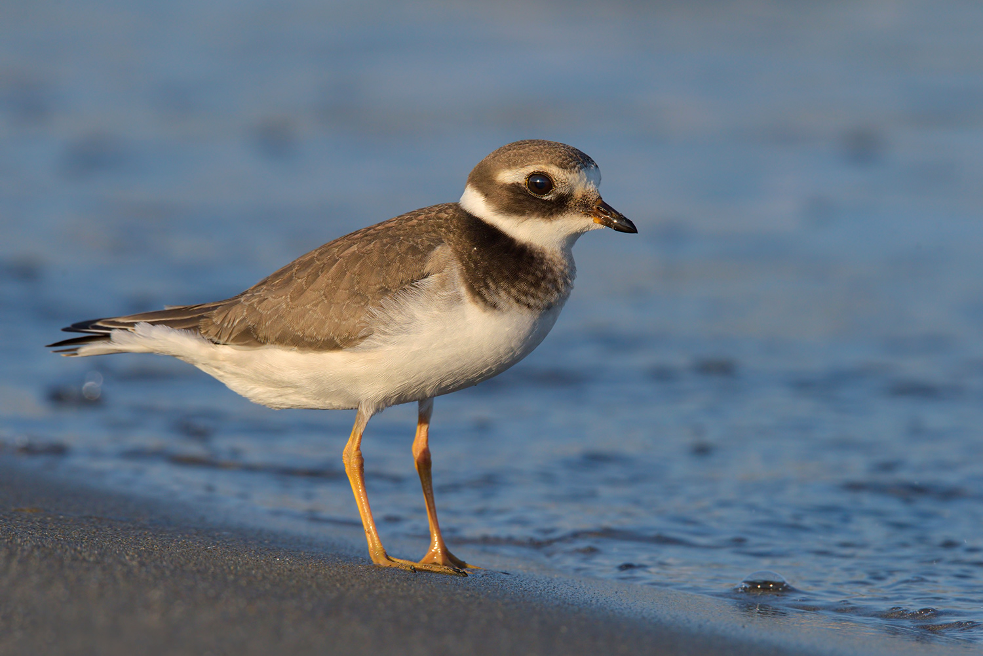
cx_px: 492
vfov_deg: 2.3
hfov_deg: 3.4
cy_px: 328
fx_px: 16387
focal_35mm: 600
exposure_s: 1/1250
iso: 1000
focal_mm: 600
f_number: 11
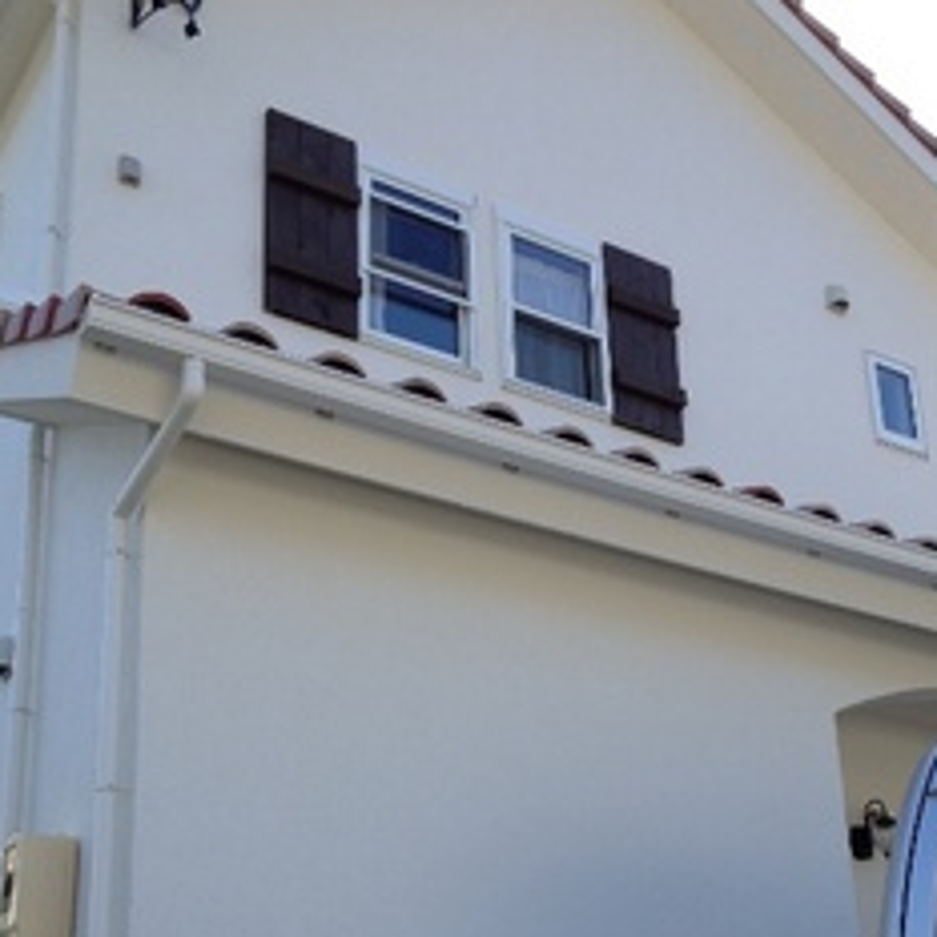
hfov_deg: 32.2
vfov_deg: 31.5
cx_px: 489
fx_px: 1623
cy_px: 734
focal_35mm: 53
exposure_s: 1/635
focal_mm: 4.28
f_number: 2.4
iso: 64
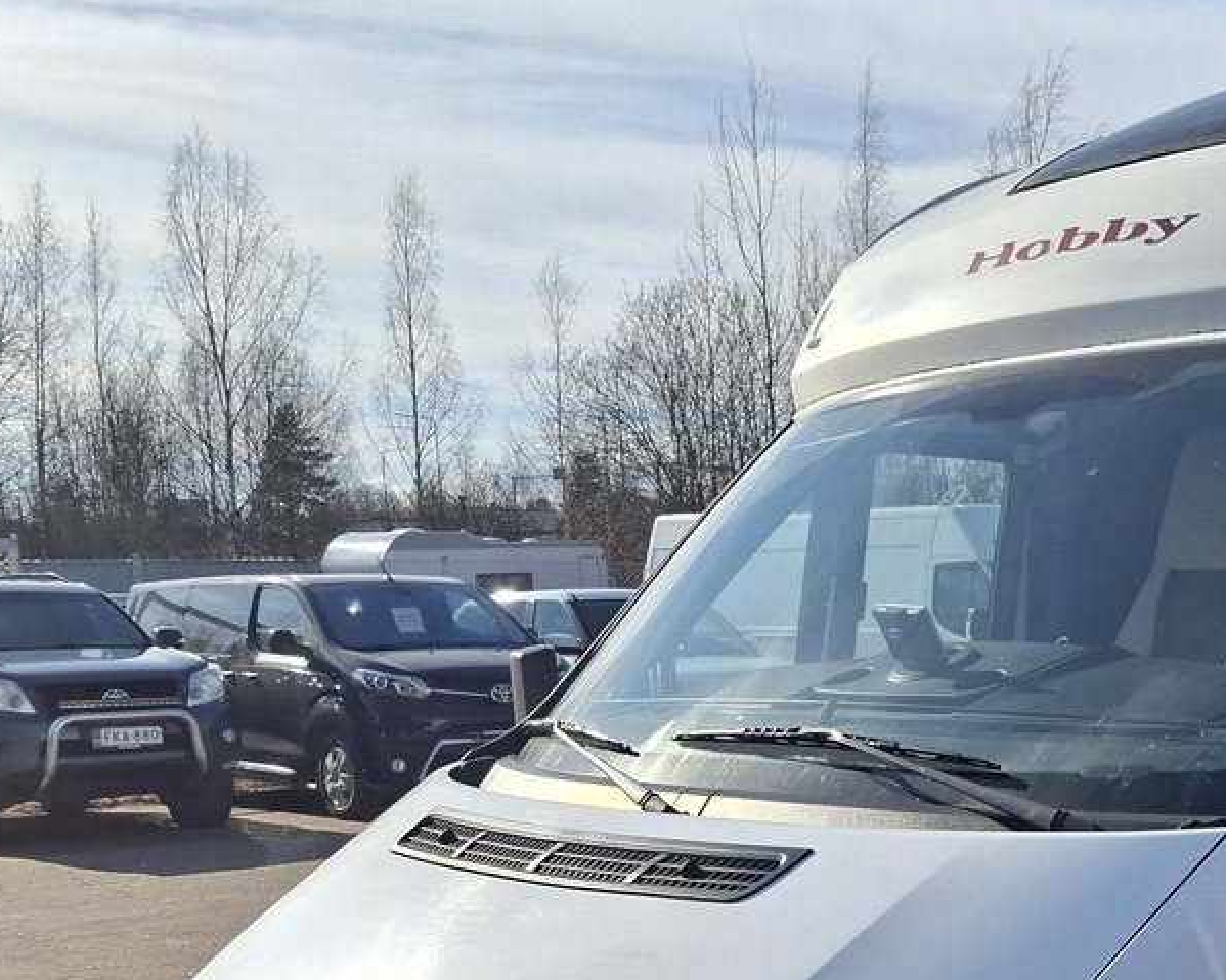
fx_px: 1959
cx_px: 1148
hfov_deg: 32.6
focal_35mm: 54
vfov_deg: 27.1
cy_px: 892
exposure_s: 1/2137
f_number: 1.8
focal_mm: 5.54
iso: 50
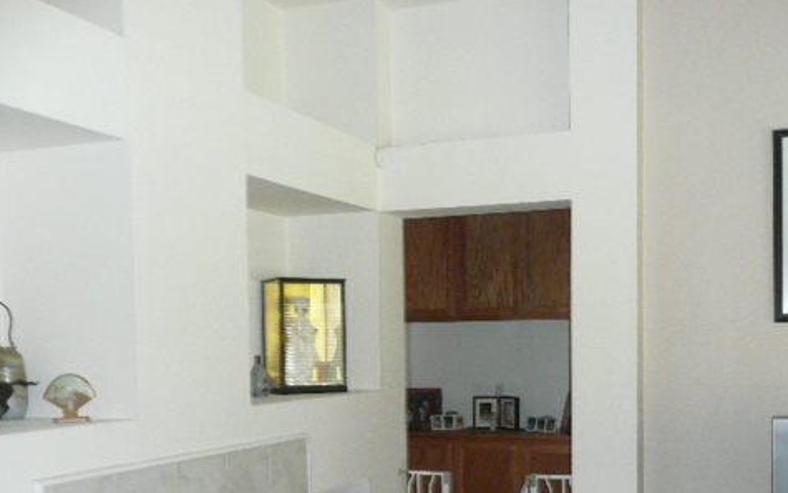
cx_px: 501
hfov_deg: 48.7
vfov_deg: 31.3
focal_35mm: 40
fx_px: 859
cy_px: 388
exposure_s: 1/30
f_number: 3.3
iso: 400
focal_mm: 4.6
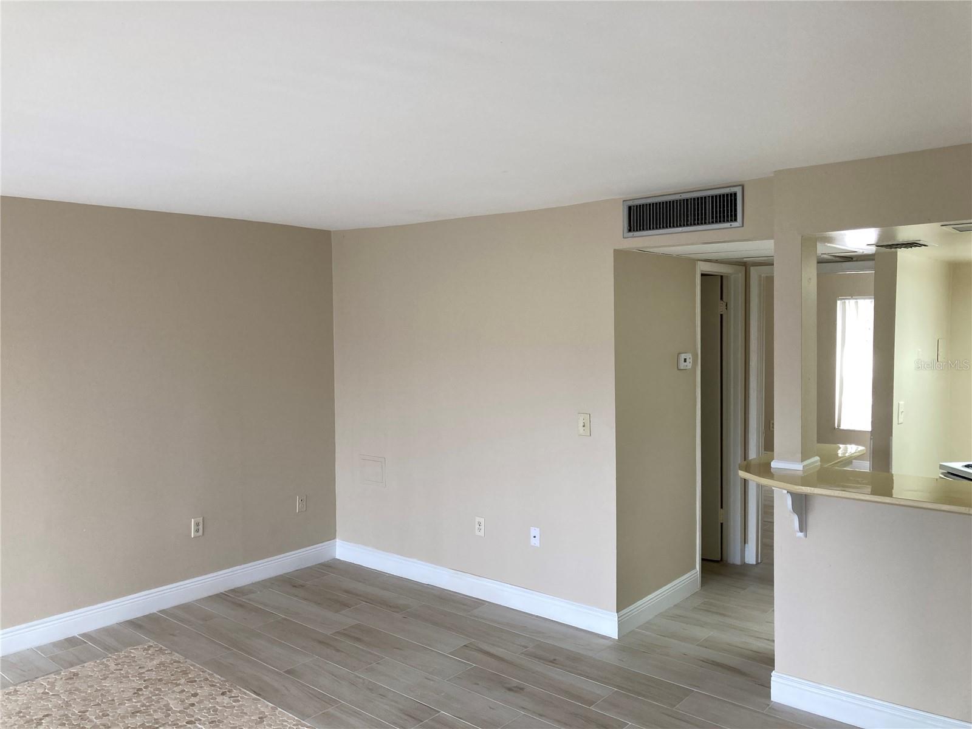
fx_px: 786
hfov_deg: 63.4
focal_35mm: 28
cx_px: 486
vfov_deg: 49.7
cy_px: 364
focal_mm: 3.99
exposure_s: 1/60
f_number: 1.8
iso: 64
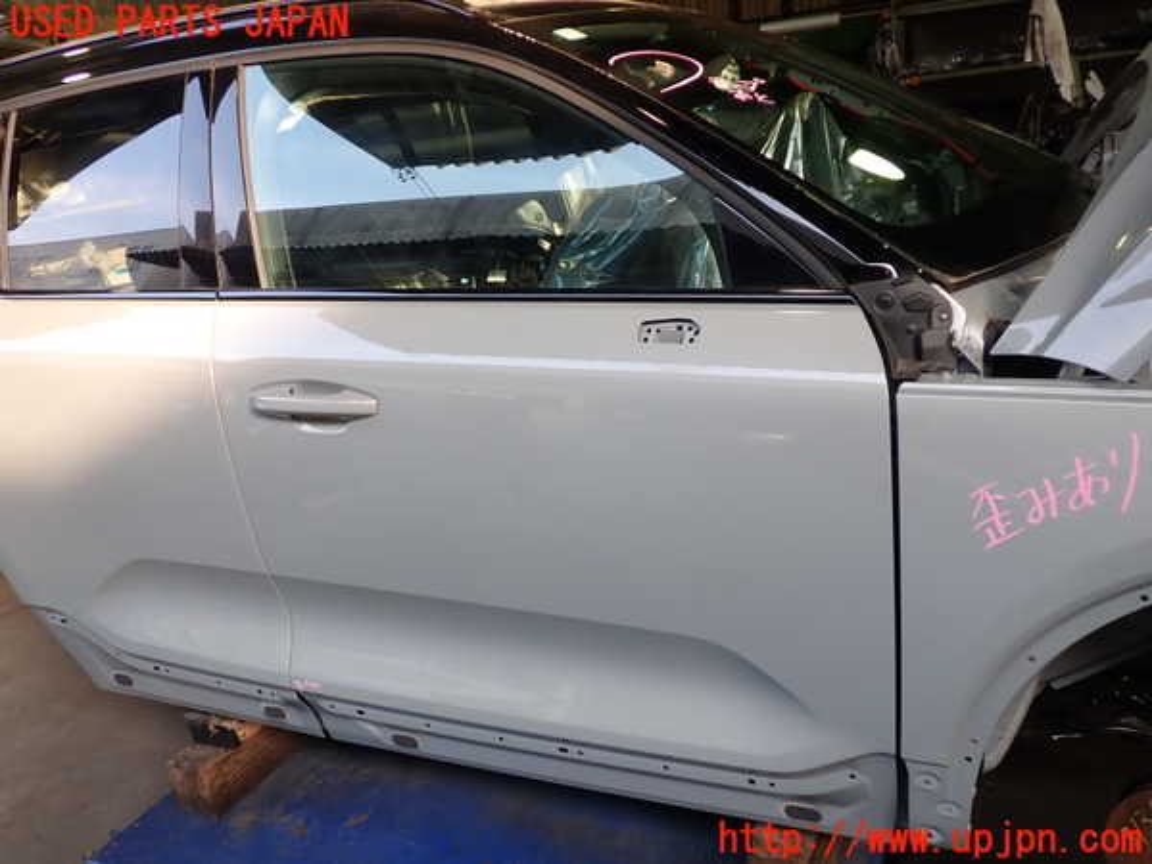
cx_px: 576
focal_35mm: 30
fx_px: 998
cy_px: 432
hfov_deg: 60.0
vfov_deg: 46.8
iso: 125
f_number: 2.3
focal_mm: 5.4
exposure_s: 1/125
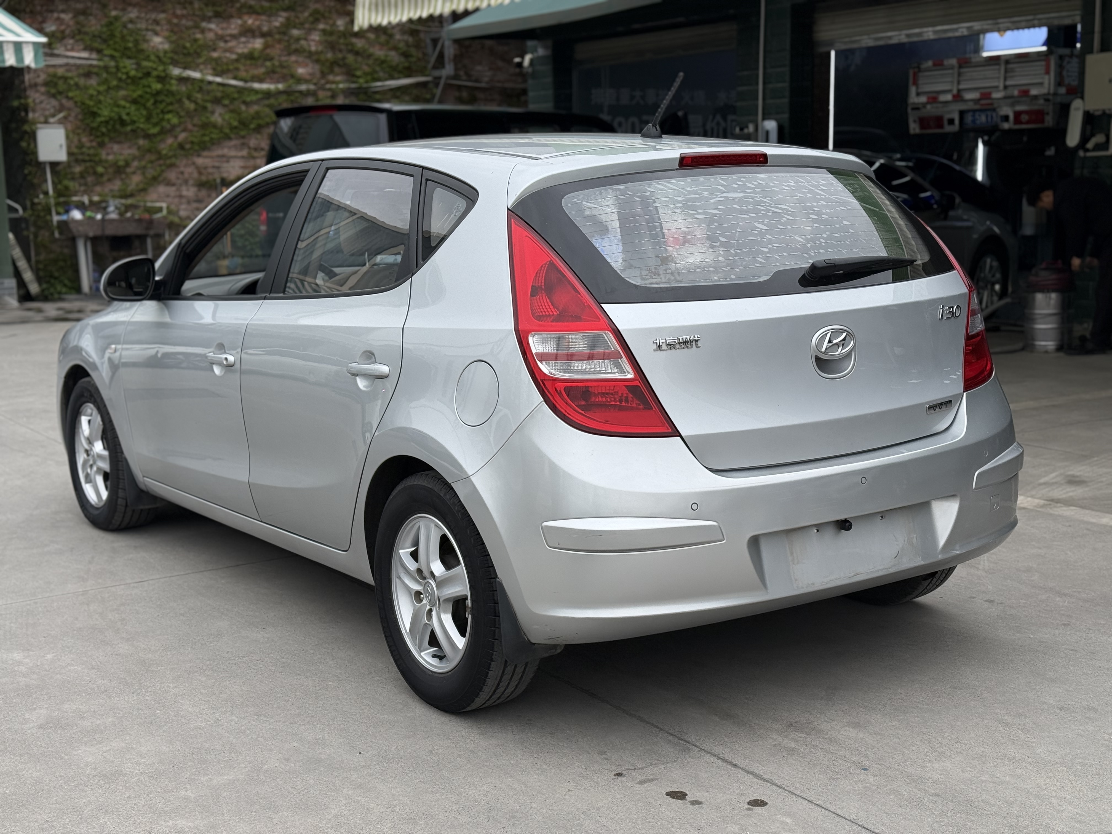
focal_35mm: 48
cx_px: 556
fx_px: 1542
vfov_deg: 30.3
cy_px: 417
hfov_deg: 39.7
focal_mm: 6.76
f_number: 1.78
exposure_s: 1/1678
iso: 64
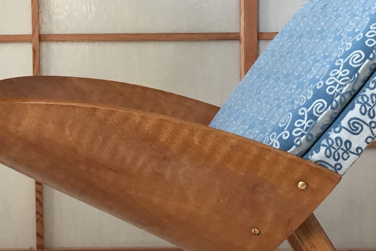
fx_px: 1003
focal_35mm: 96
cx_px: 101
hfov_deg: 21.1
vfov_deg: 14.3
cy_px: 108
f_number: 2.2
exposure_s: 1/33
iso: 50
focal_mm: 4.15
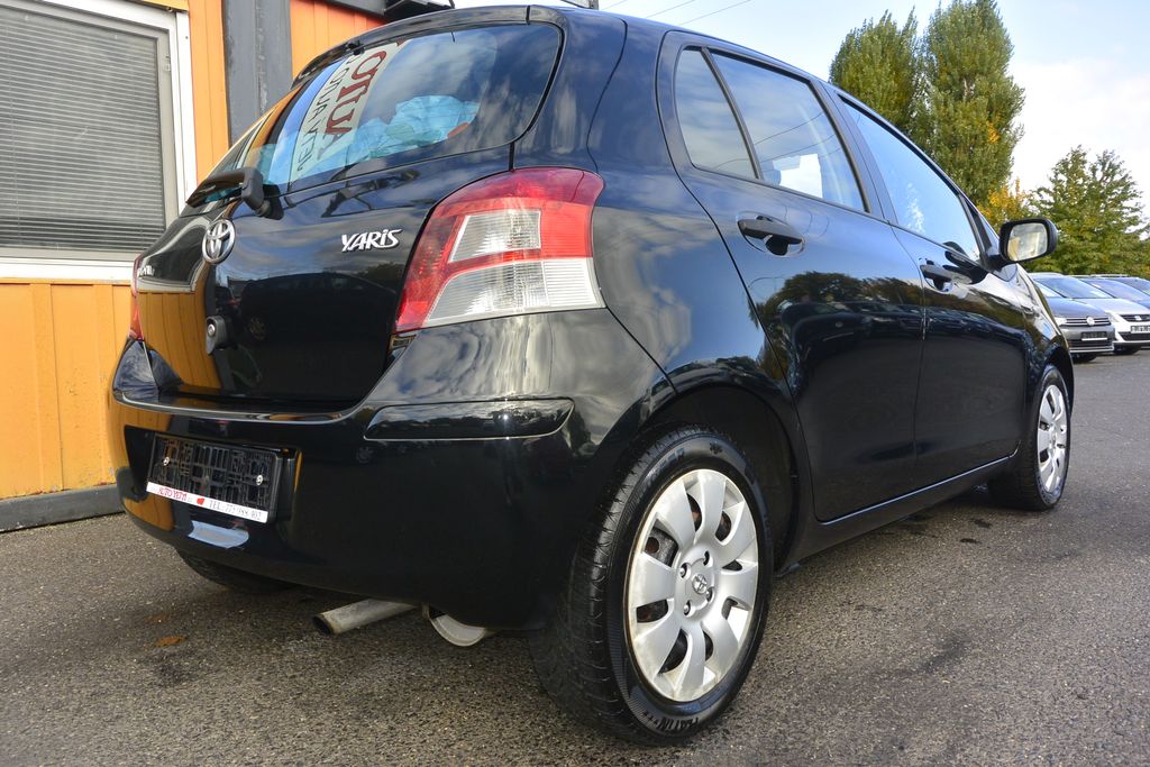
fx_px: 863
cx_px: 575
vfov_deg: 47.9
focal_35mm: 27
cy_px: 384
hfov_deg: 67.4
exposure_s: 1/250
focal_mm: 10
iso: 160
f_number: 5.6
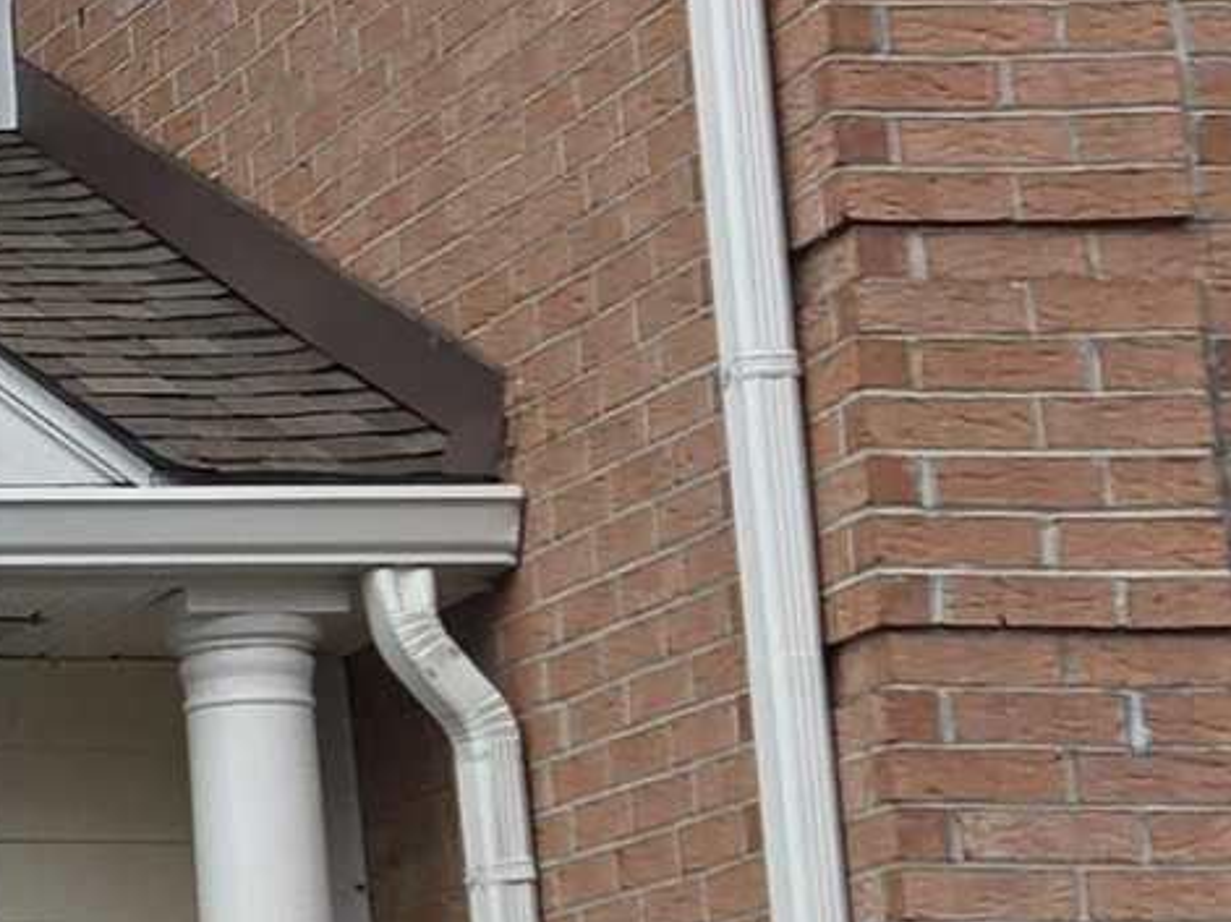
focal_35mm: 150
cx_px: -1775
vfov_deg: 9.9
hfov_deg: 11.0
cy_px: 405
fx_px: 5333
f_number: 1.8
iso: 25
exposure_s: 1/1619
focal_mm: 5.4
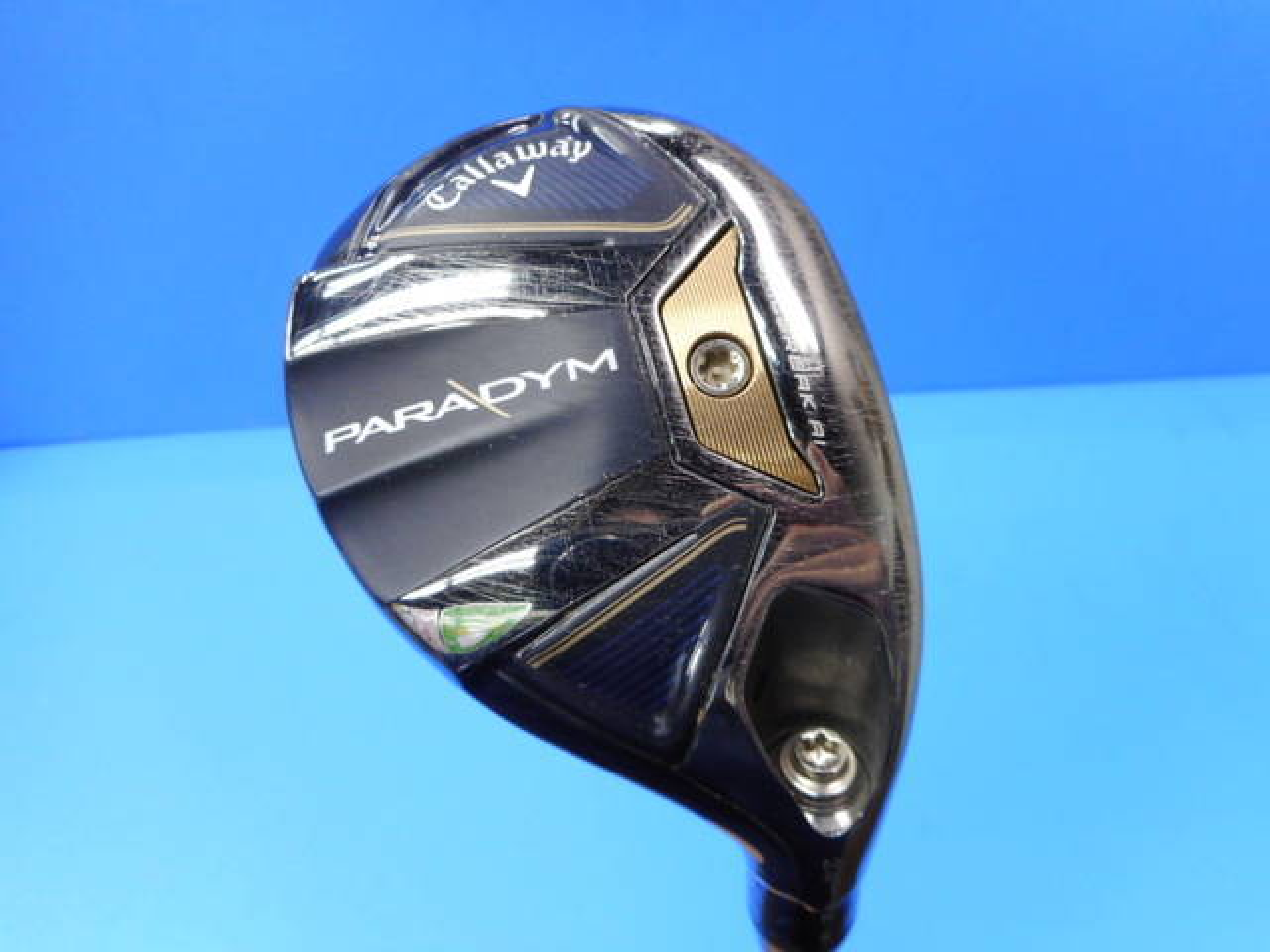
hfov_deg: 69.4
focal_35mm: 25
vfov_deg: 54.9
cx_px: 635
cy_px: 476
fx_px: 917
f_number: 3.7
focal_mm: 4.5
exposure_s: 1/30
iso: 160
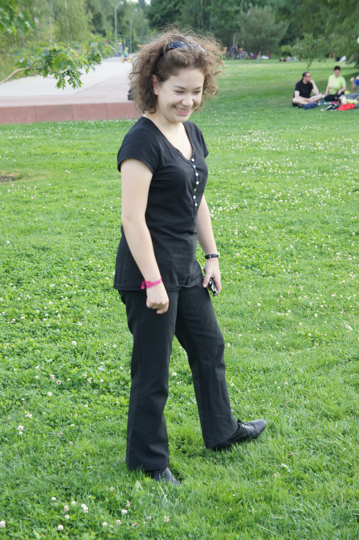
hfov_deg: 17.8
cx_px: 180
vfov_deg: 26.5
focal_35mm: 76
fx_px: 1146
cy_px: 270
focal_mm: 51
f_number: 6.3
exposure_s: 1/125
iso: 200
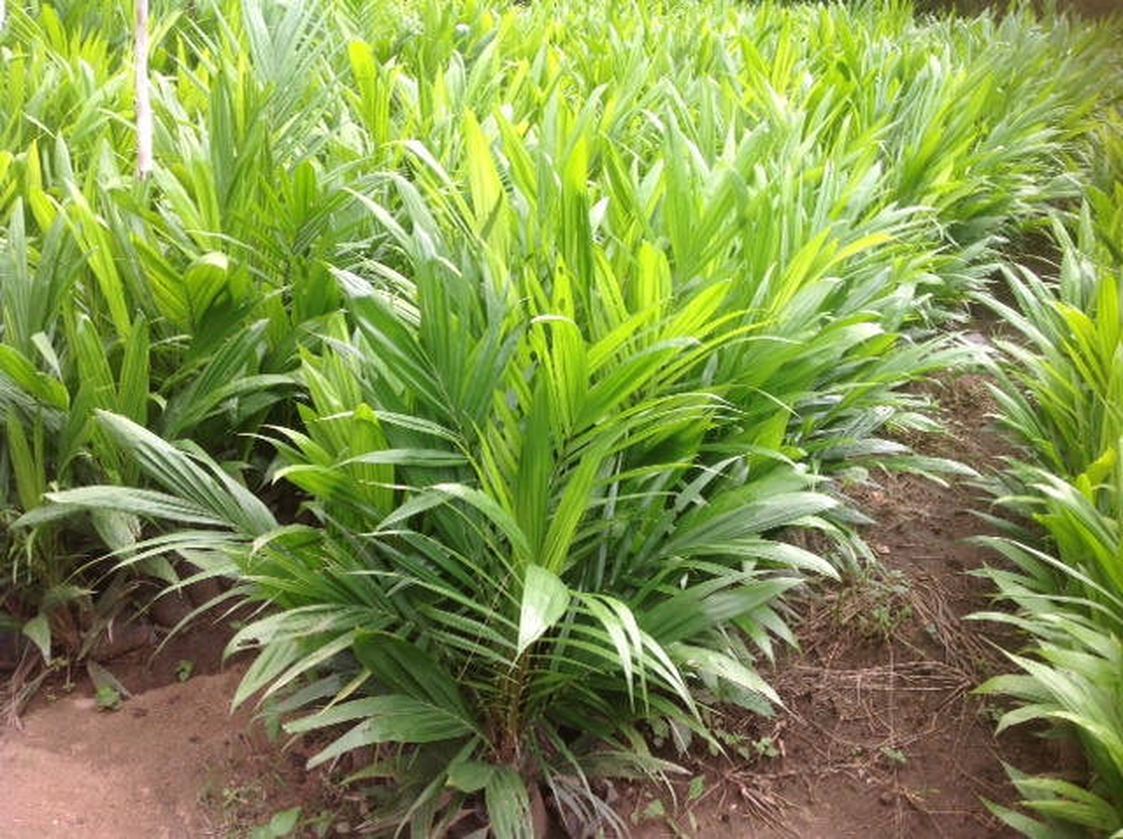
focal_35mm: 35
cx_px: 562
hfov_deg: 52.7
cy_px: 420
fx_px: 1134
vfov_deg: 40.6
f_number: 2.4
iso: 50
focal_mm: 4.28
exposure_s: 1/332
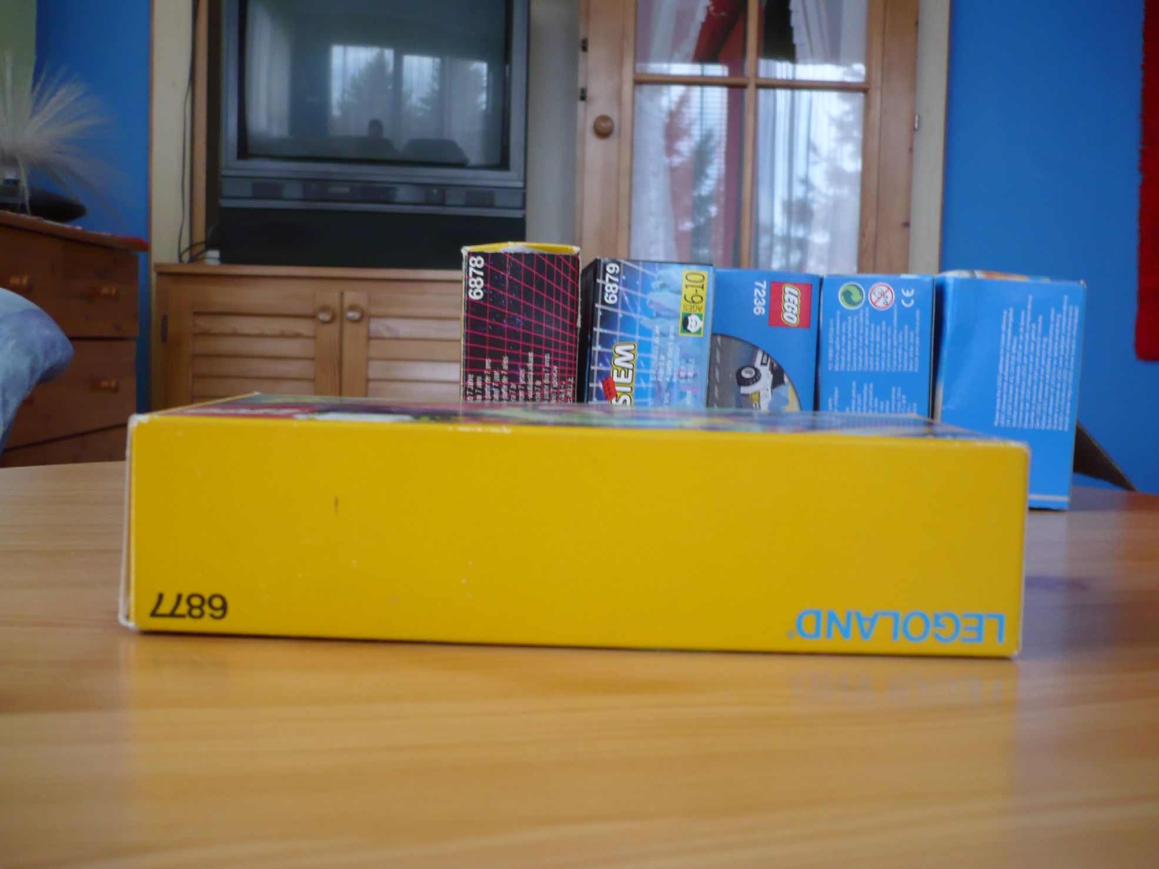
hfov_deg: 52.6
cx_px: 580
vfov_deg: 40.7
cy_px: 434
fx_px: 1172
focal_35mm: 35
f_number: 2.8
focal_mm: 5.8
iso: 100
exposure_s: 1/25
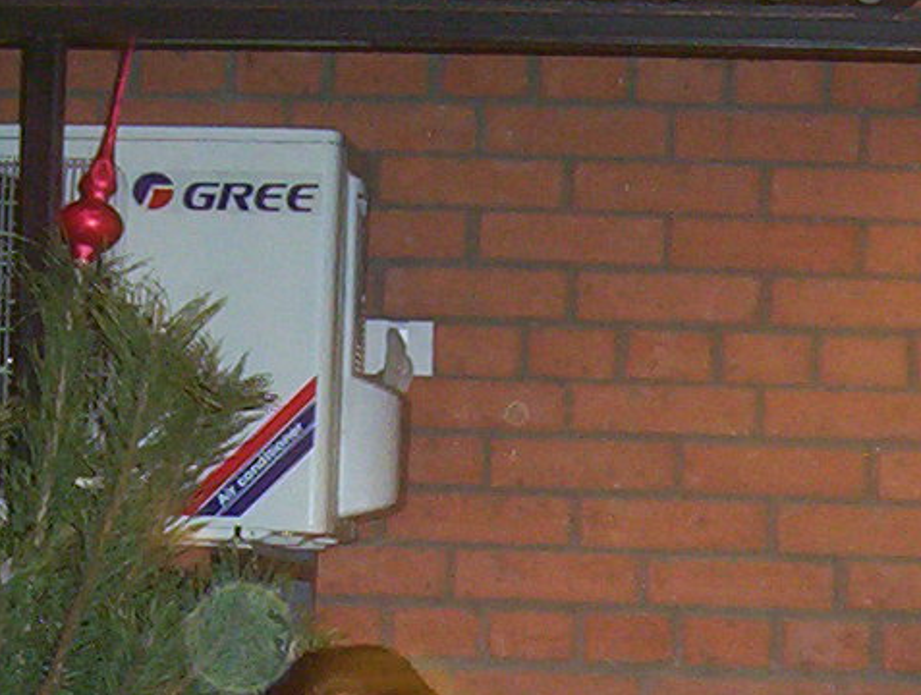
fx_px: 3920
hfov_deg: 13.3
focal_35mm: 147
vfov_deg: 9.9
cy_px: 886
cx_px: 799
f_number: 2.73
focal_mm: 5.77
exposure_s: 1/2
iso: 140
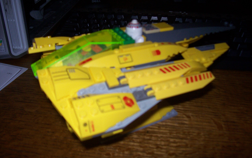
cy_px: 66
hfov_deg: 52.7
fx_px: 254
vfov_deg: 34.4
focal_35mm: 37
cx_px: 125
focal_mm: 5.6
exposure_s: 1/60
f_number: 2.7
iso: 125
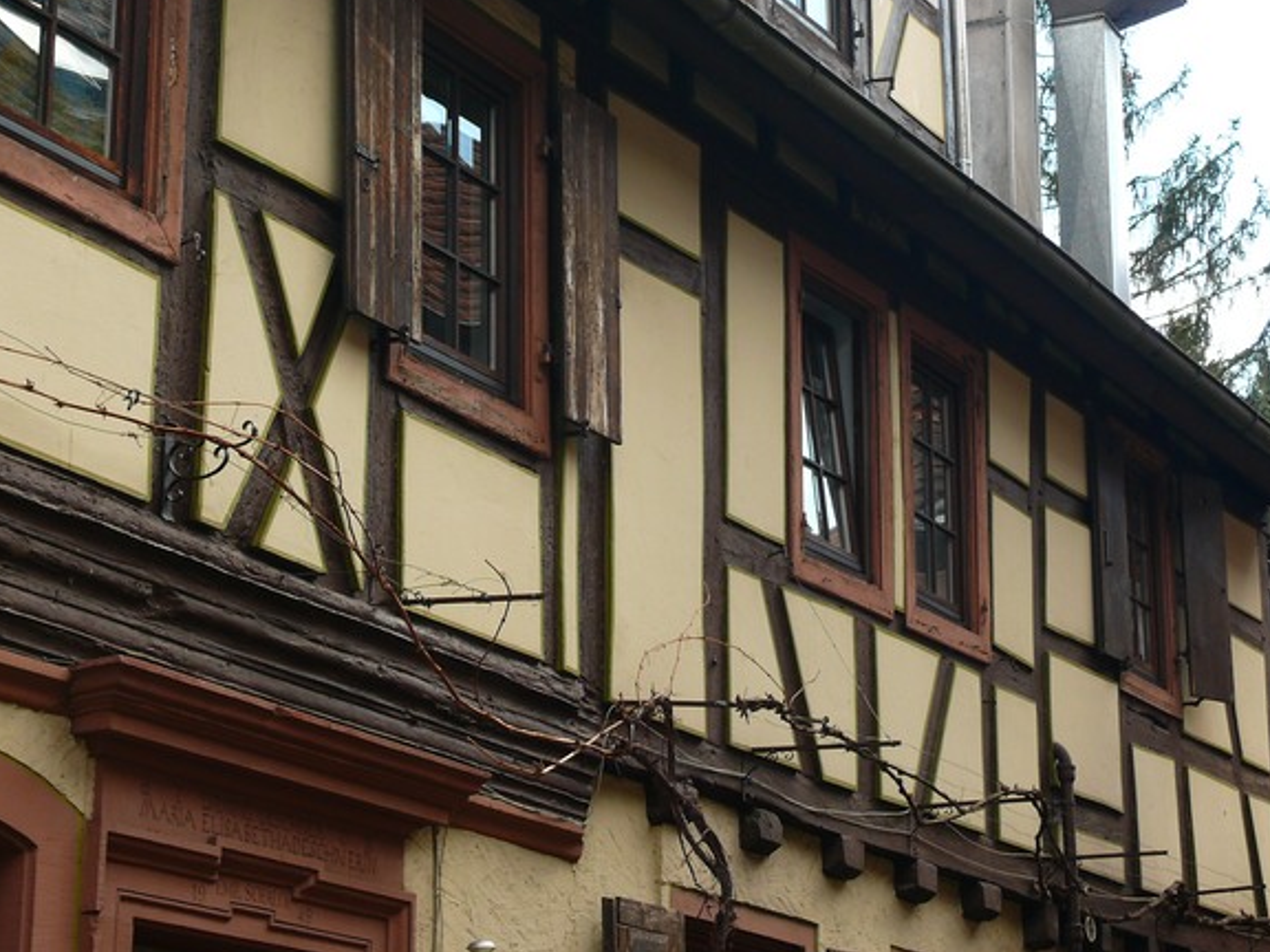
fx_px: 3008
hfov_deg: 23.8
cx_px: 732
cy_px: 339
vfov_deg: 18.0
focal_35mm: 82
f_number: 3.6
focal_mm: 13.3
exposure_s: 1/125
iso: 100
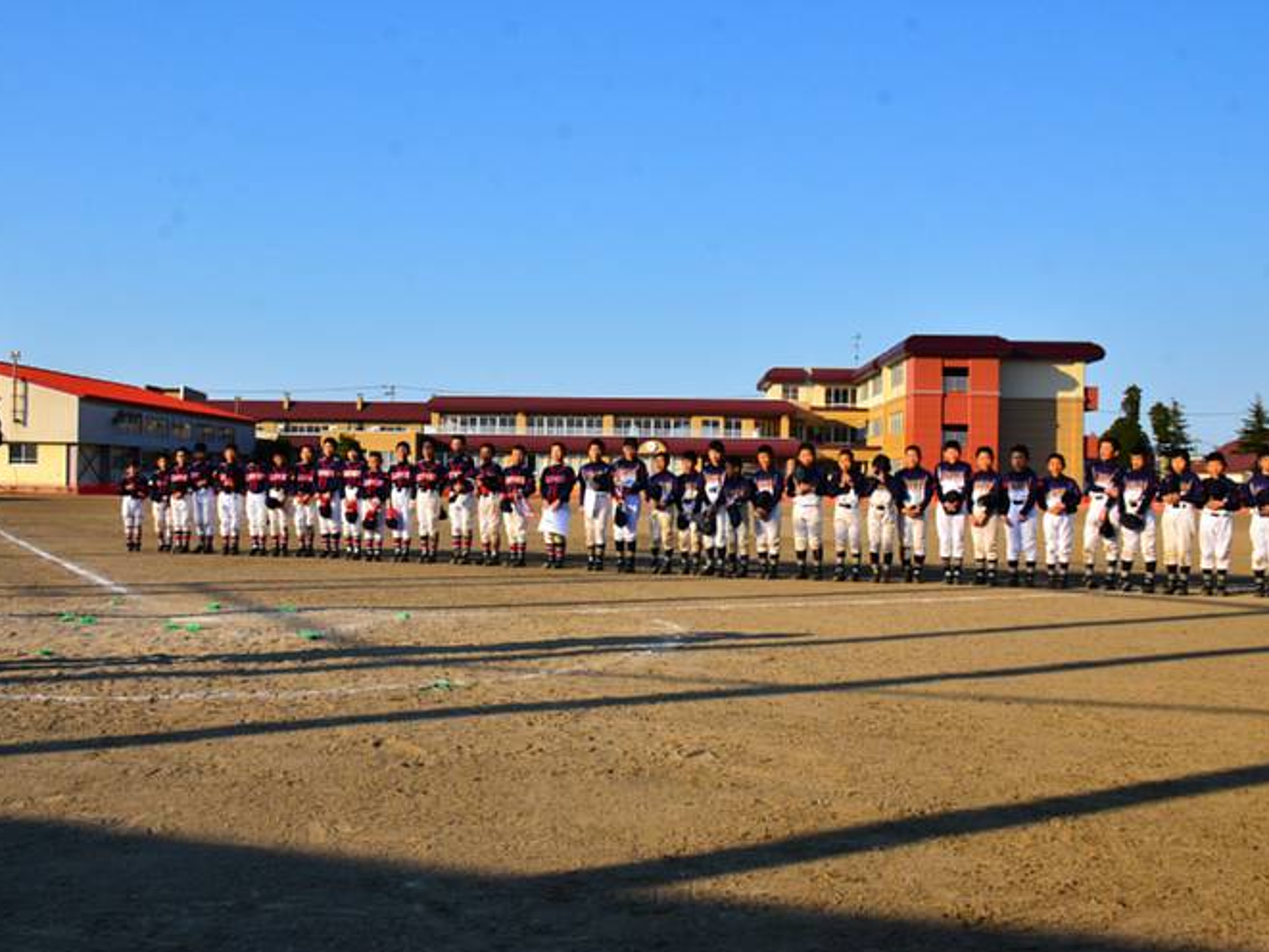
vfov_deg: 39.1
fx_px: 1341
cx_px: 572
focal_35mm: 37
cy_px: 476
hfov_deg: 50.6
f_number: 11
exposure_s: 1/500
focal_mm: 21
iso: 400
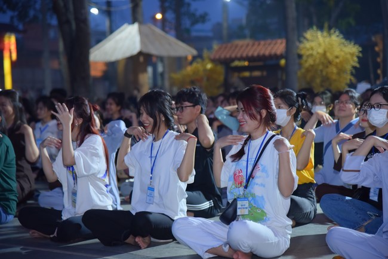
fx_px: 1131
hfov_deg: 19.5
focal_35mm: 105
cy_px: 130
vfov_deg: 13.0
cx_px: 194
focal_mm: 105
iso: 1000
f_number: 4
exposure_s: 1/80
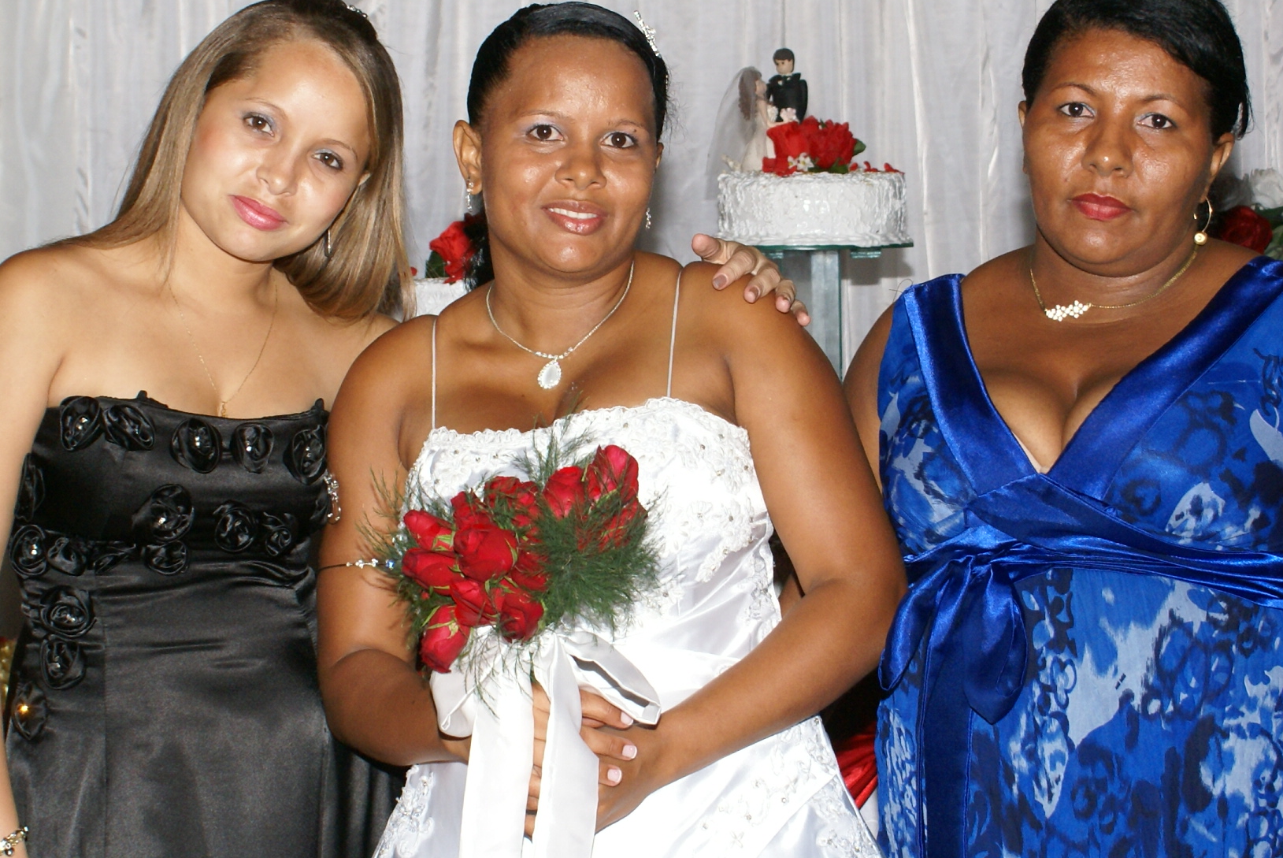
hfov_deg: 25.3
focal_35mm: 80
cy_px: 412
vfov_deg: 17.1
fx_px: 2853
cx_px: 592
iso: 400
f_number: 5.6
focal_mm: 30
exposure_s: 1/60
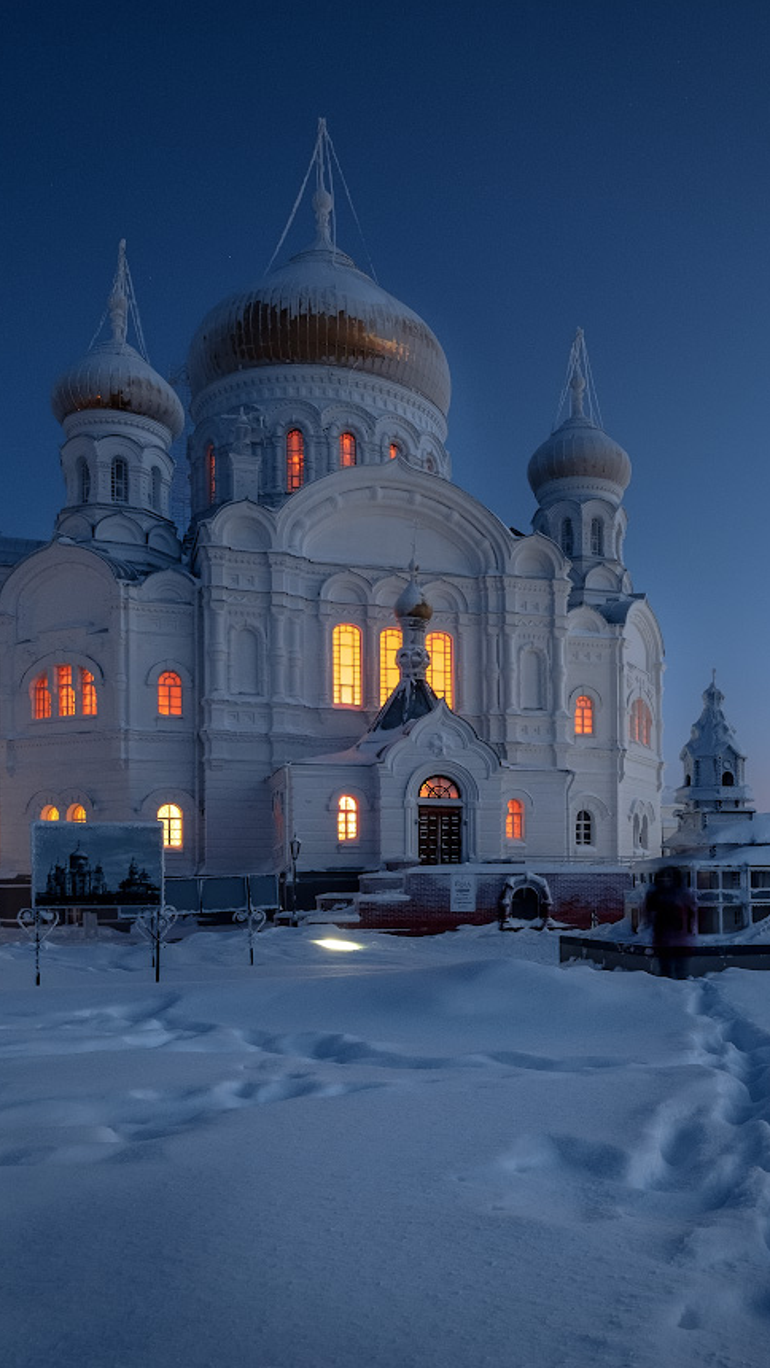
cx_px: 493
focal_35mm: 29
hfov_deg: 39.9
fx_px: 1052
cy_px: 661
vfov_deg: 66.0
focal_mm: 11.6
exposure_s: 6
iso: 400
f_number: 8
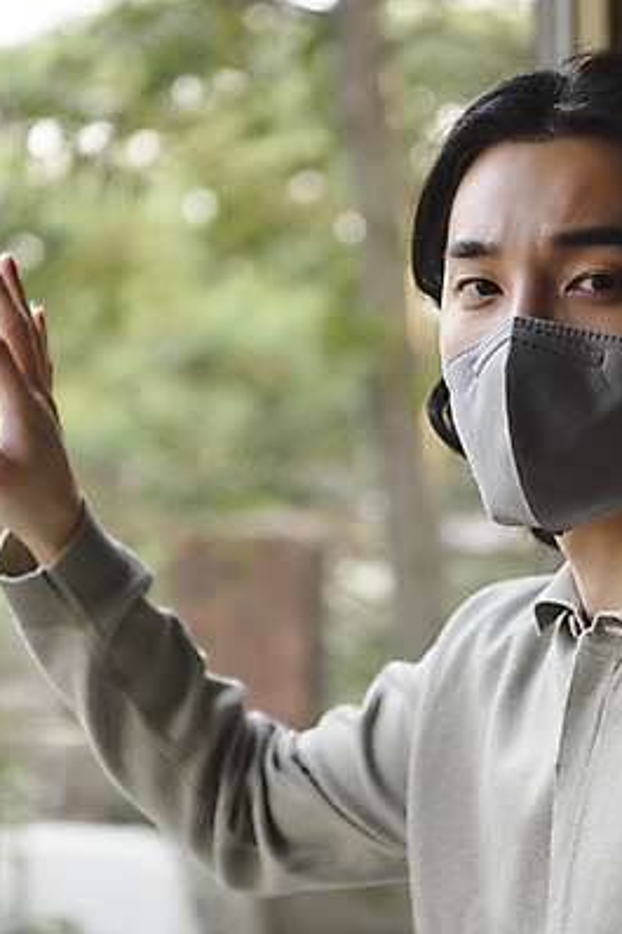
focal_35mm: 98
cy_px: 467
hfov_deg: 13.9
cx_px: 431
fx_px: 2542
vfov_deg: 20.8
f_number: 3.2
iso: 200
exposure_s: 1/125
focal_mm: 65
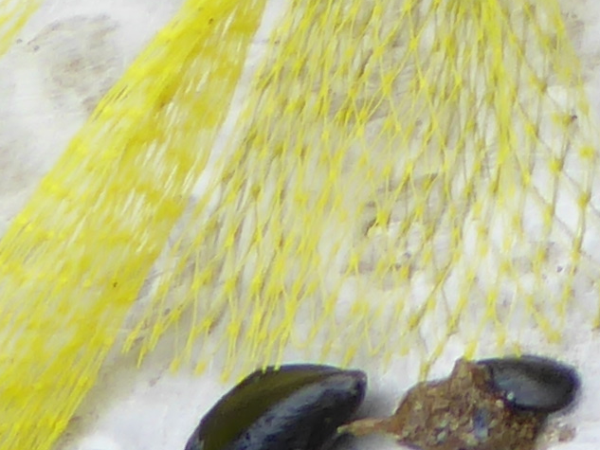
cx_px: 1418
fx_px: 2739
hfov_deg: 10.7
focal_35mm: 158
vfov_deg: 7.9
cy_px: -957
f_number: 3.3
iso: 80
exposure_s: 1/200
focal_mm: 4.3
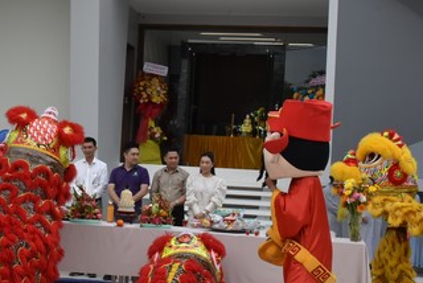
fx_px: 835
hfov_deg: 28.2
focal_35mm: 71
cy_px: 116
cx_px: 136
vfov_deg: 19.2
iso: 1600
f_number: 13
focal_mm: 35
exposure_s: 1/640
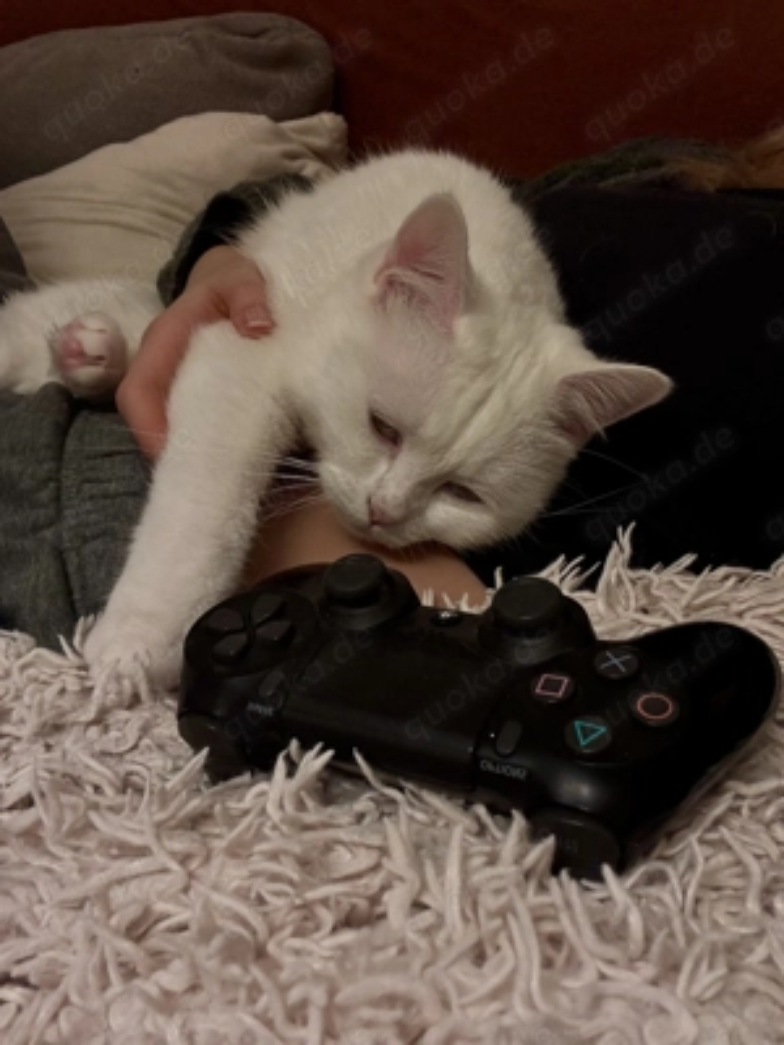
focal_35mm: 30
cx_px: 392
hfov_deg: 46.8
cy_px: 522
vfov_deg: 60.0
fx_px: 906
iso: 200
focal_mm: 2.69
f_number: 1.9
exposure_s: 1/50
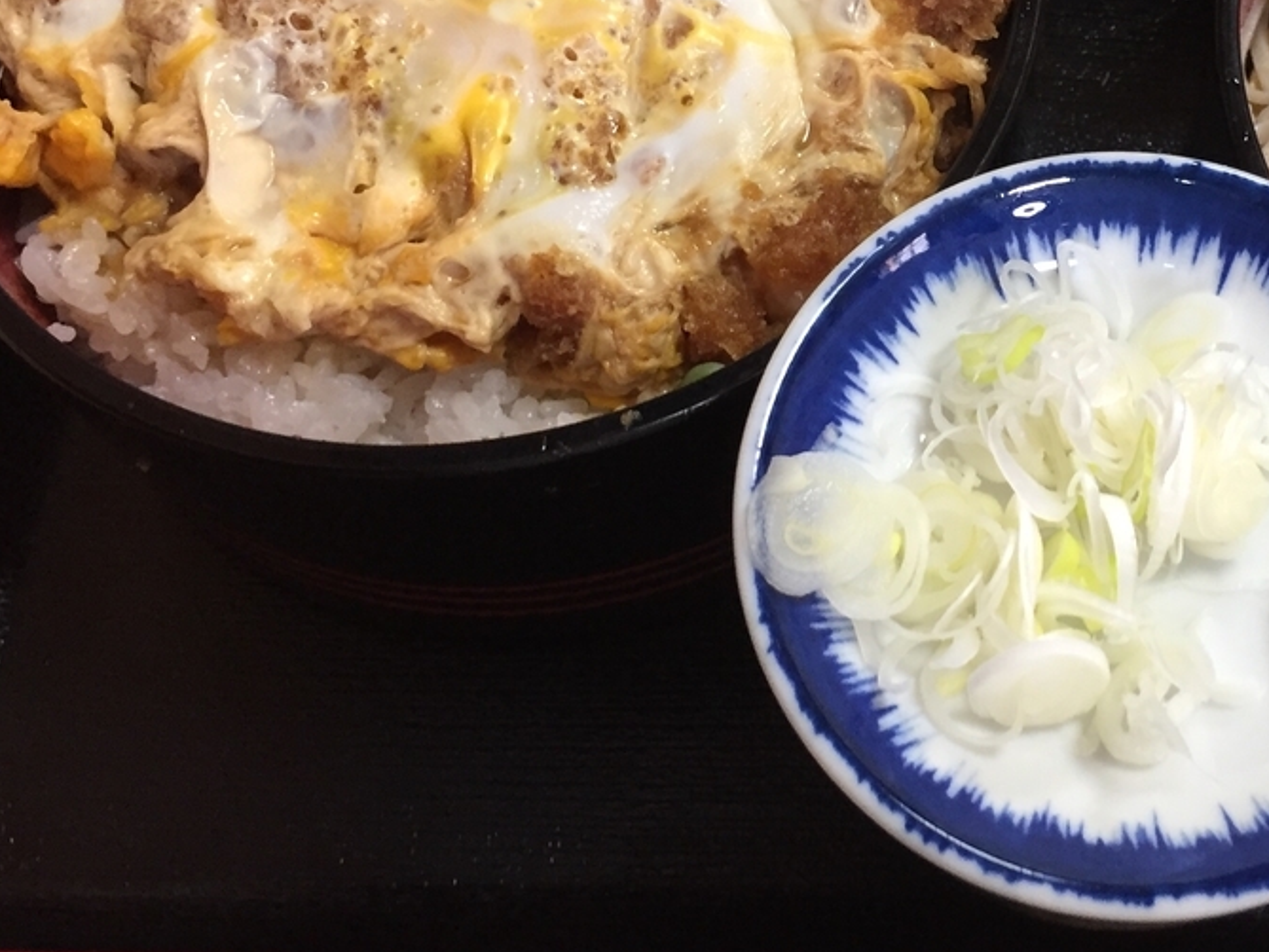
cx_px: 1015
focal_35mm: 52
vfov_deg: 27.7
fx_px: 1907
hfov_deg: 35.6
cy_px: 265
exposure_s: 1/30
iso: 125
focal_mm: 4.15
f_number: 2.2
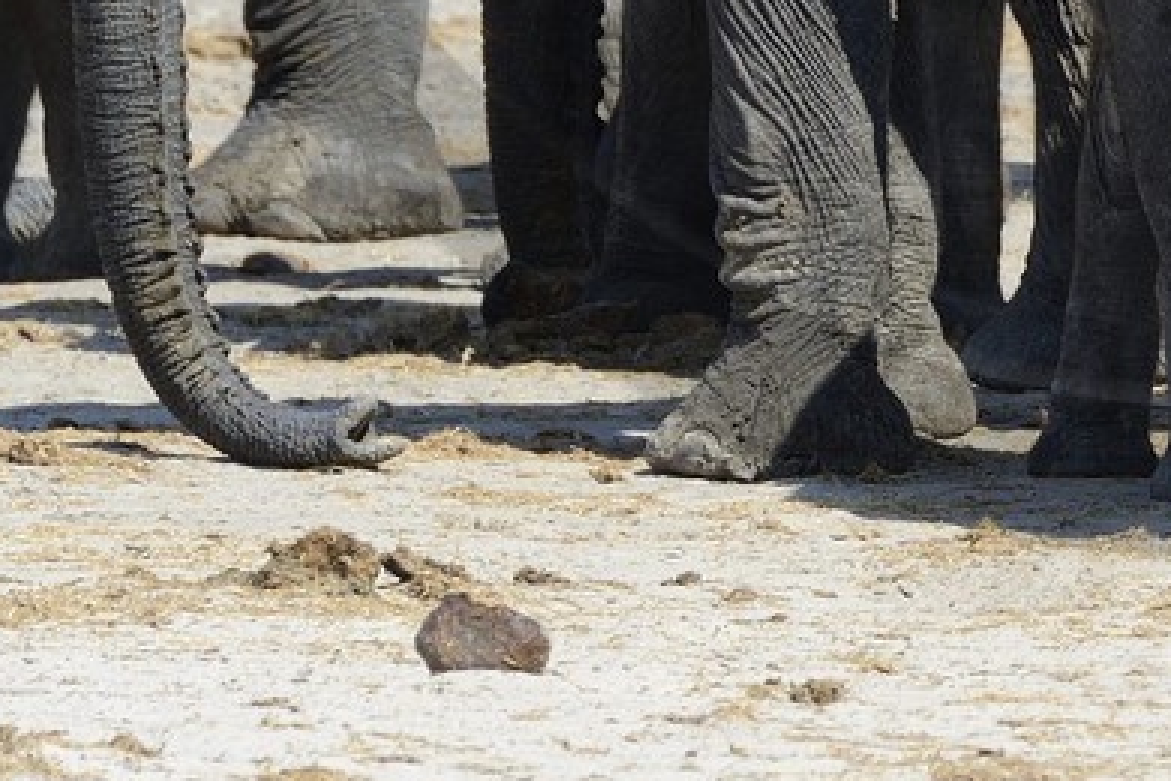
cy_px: -694
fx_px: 37339
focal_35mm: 1148
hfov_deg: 1.8
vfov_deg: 1.2
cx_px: 1261
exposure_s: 1/800
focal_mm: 280
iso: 400
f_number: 7.1
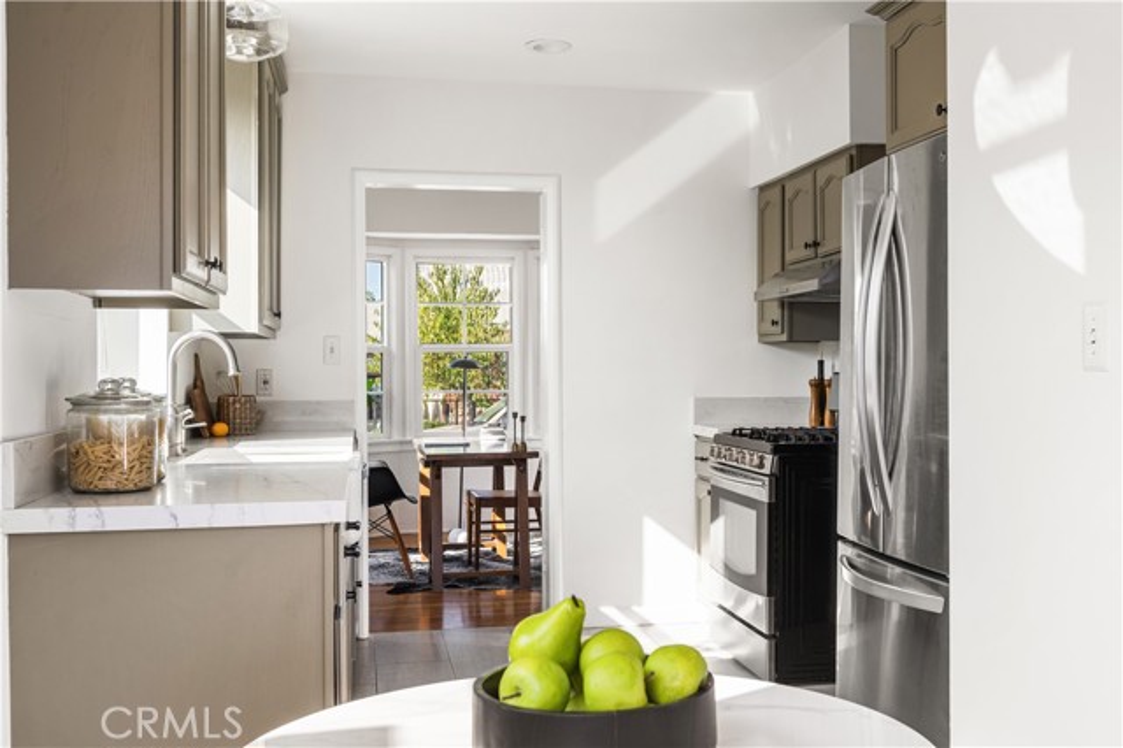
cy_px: 374
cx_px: 562
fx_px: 935
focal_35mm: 30
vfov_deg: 43.6
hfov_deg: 62.0
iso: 100
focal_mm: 30
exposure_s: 1/30
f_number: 8
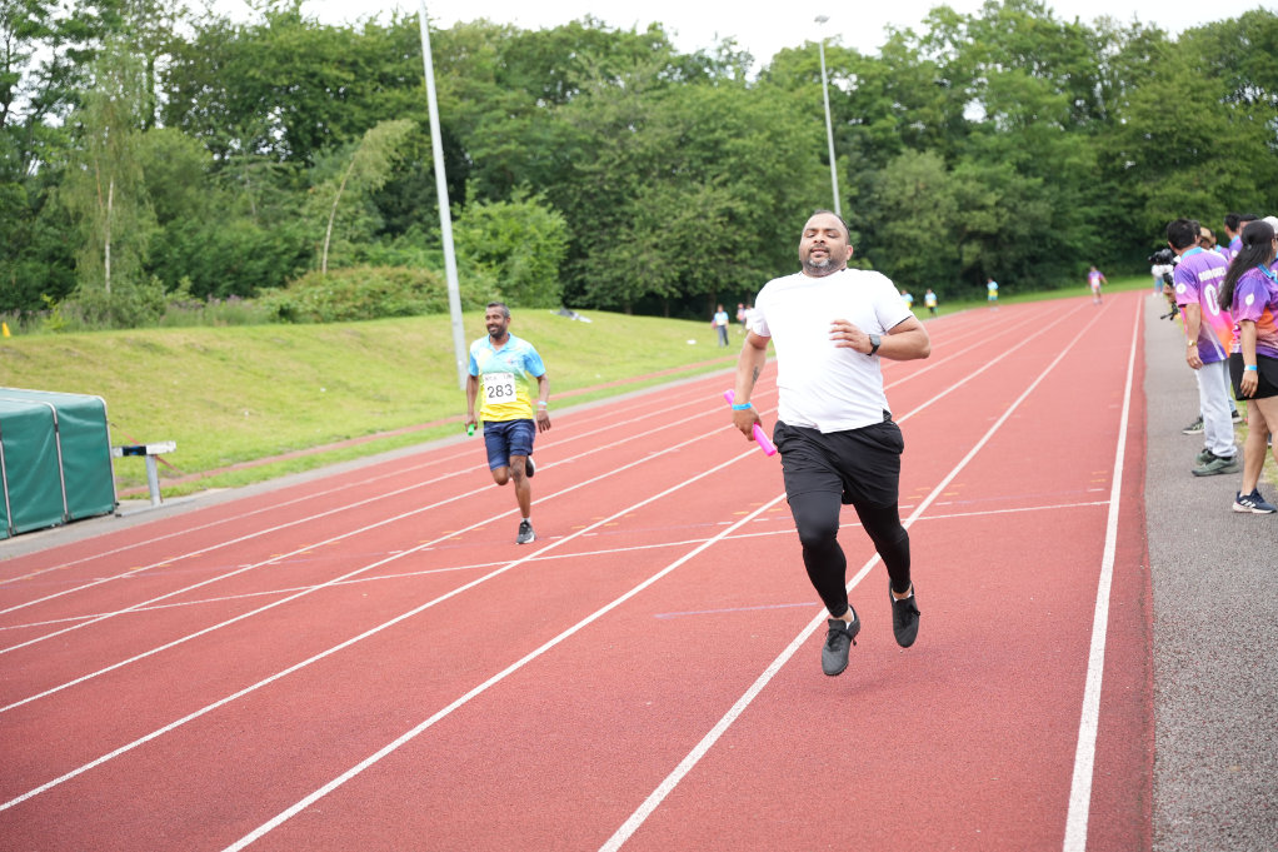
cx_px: 639
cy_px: 426
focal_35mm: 49
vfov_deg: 27.7
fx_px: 1728
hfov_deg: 40.6
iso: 250
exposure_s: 1/640
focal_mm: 48.7
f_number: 2.8
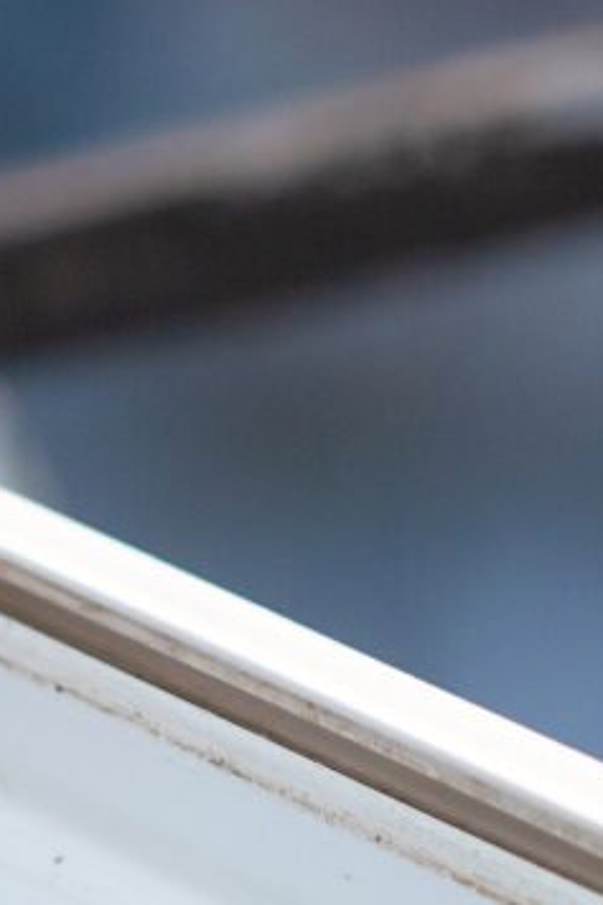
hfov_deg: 2.2
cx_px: -114
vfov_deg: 3.4
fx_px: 15365
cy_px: 187
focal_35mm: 611
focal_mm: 85
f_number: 4.5
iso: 320
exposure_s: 1/160
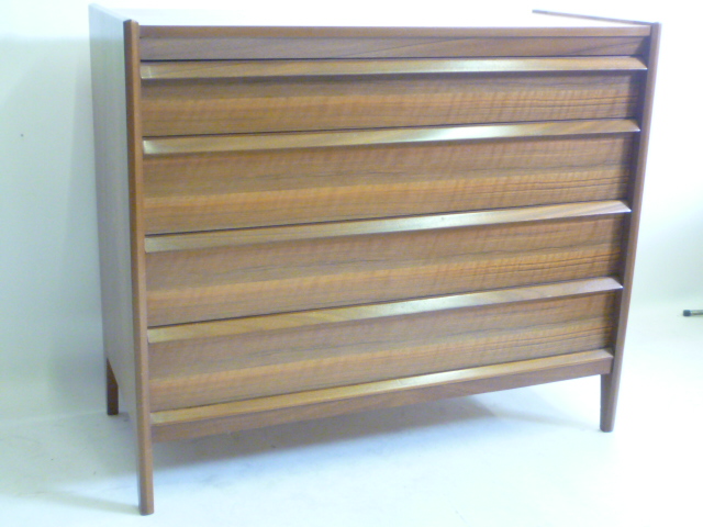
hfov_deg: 41.2
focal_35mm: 46
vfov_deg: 31.5
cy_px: 264
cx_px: 352
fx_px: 934
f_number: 3.3
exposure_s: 1/25
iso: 400
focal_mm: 5.2
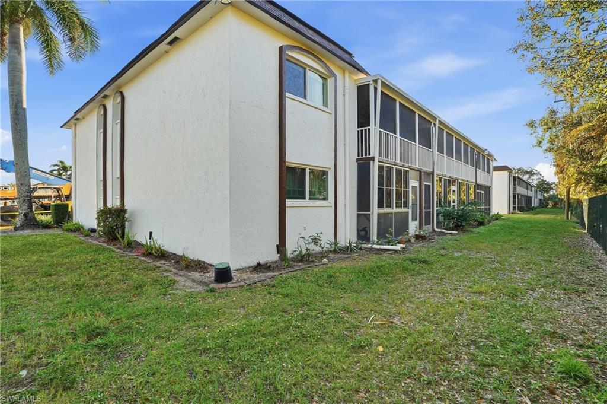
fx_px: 286
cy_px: 202
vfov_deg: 70.3
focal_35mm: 17
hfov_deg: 93.3
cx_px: 304
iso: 400
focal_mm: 17
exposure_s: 1/500
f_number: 9
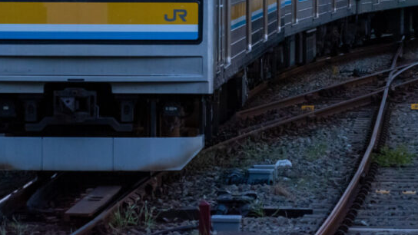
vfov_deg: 4.2
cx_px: 248
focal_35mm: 290
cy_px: -10
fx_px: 3214
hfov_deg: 7.4
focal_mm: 98
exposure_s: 1/125
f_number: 7.1
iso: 2000
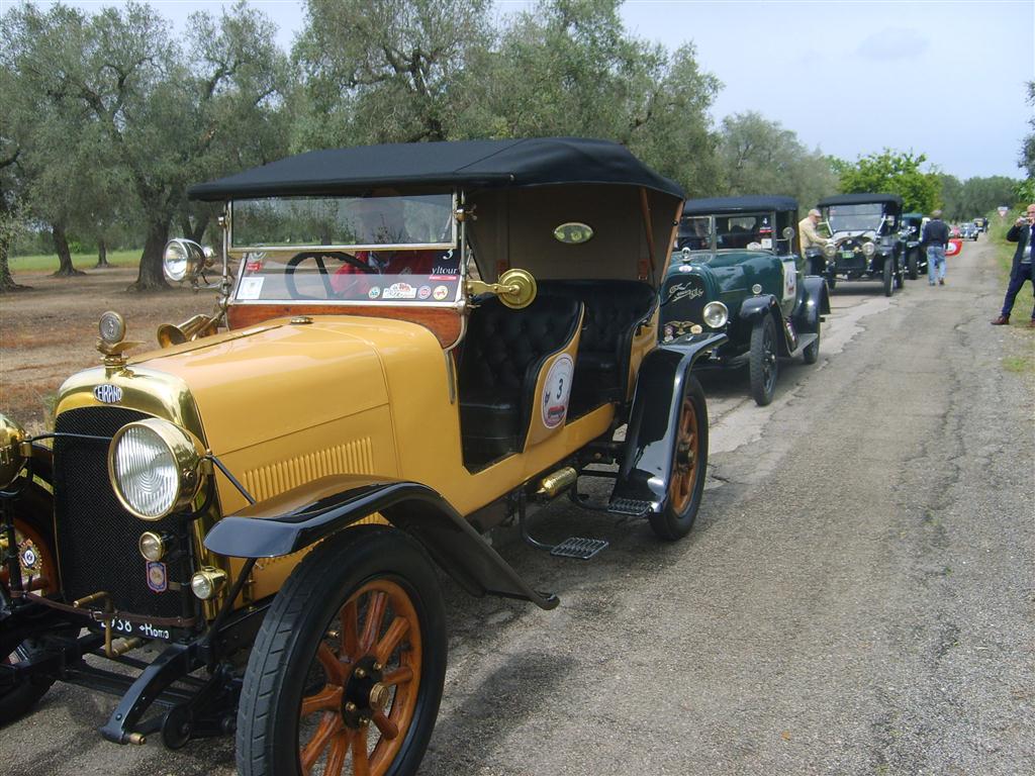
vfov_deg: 40.7
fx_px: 1046
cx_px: 518
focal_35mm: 35
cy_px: 388
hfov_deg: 52.6
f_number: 2.8
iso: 50
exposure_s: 1/750
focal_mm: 5.8
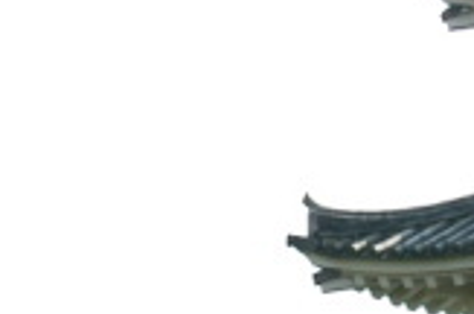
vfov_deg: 6.1
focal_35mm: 226
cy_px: 208
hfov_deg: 9.1
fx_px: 2970
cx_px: 436
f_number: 9
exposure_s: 1/250
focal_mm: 24
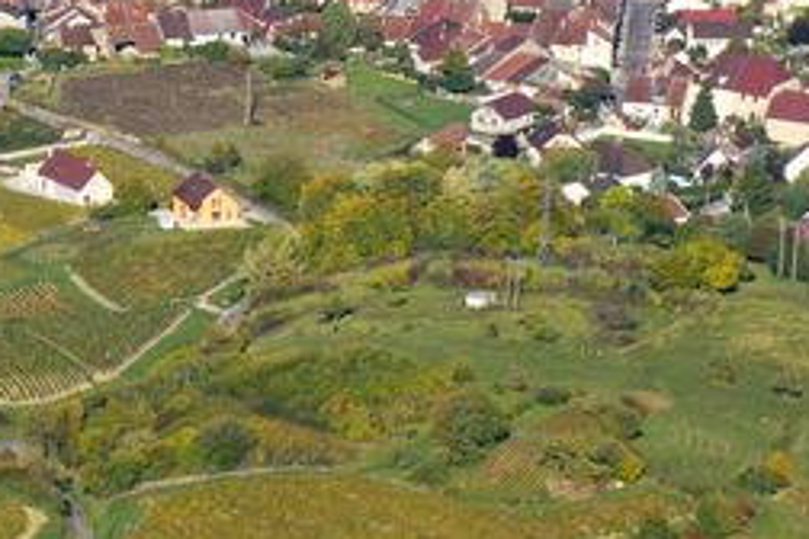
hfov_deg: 5.8
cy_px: 112
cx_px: -199
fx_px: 7977
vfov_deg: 3.9
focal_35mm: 355
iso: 200
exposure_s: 1/640
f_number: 8
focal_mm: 70
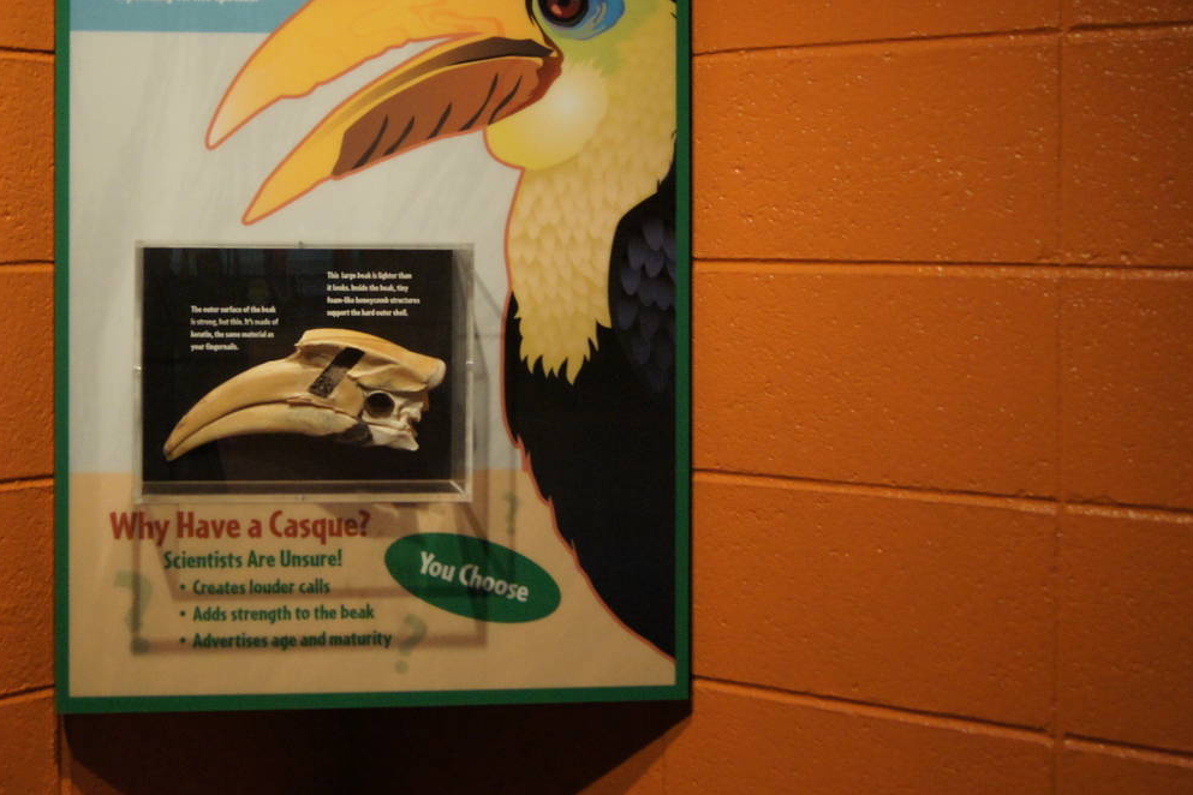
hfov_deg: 34.1
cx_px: 390
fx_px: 1922
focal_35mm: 58
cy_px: 226
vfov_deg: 23.2
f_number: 4
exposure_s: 1/100
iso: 1600
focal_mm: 24
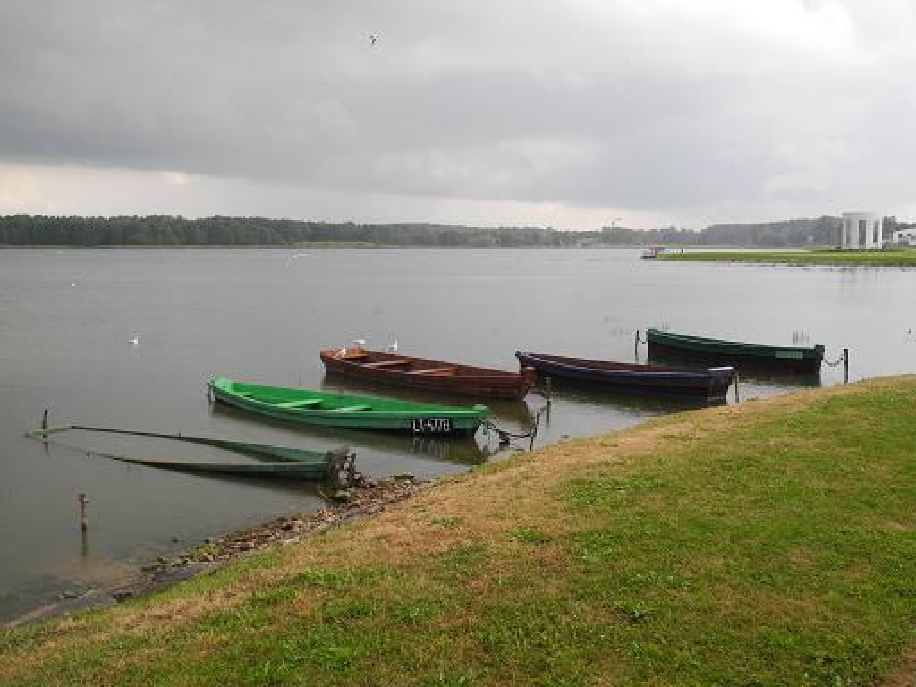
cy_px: 344
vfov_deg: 35.1
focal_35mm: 41
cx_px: 458
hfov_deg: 45.8
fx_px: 1085
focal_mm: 8.8
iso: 100
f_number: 3.2
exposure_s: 1/500
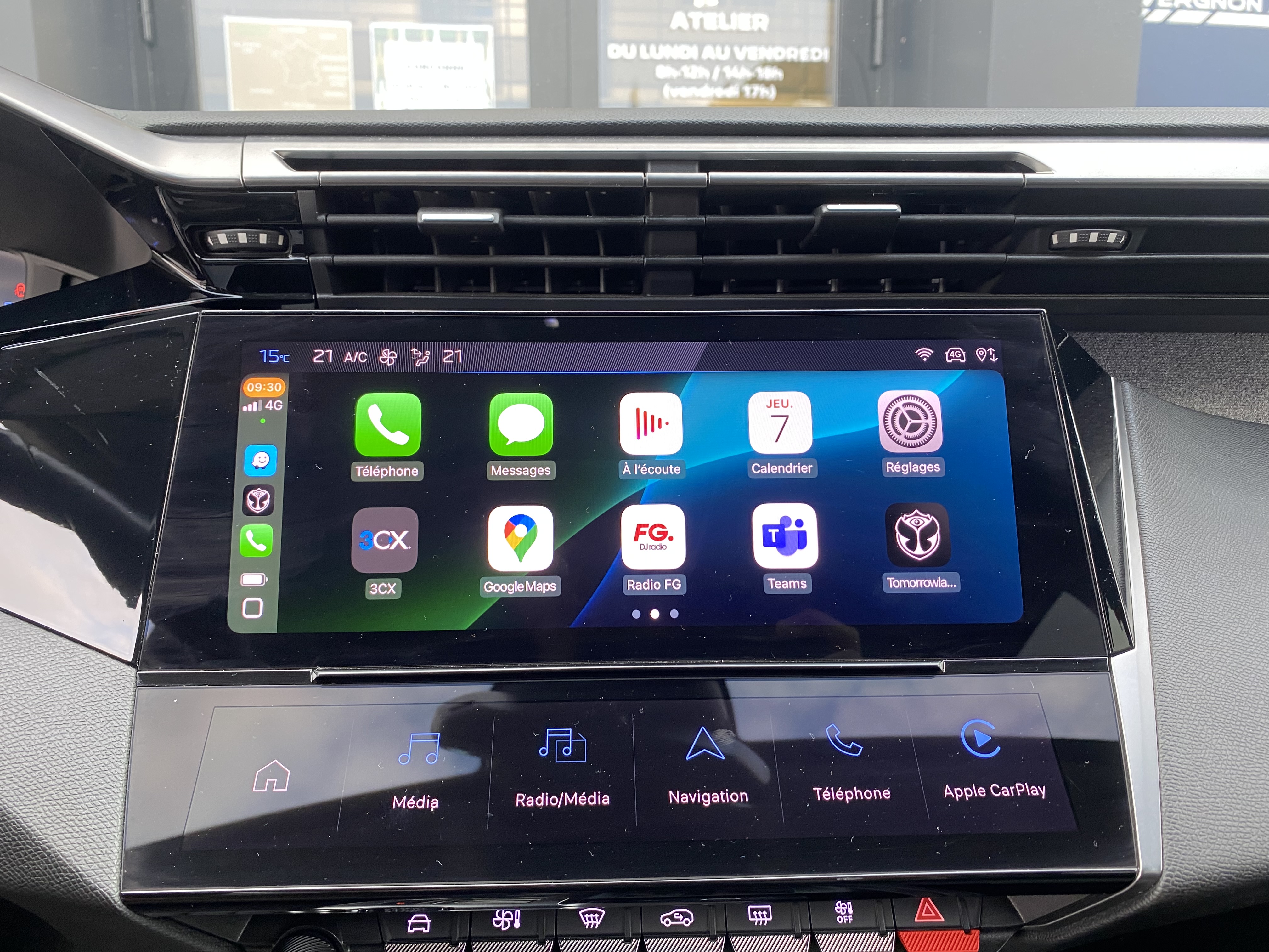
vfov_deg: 53.1
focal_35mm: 26
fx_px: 953
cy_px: 476
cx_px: 634
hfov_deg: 67.3
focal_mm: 4.25
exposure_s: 1/84
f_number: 1.8
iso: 125
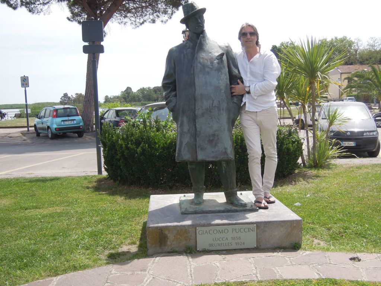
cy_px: 143
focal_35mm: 40
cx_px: 190
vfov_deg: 36.0
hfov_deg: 46.8
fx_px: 440
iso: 160
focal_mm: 7.2
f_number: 2.9
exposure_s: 1/1250
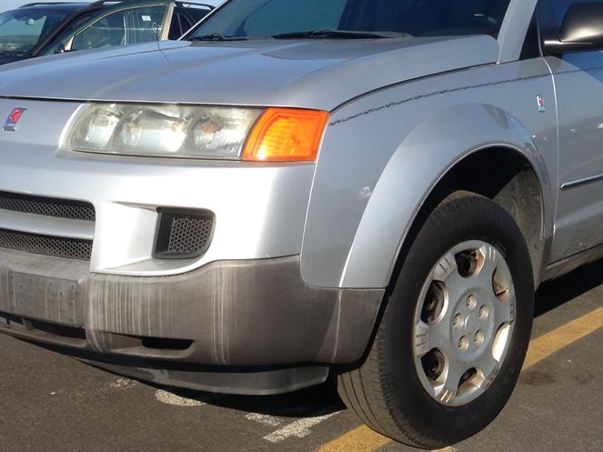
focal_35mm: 51
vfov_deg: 28.3
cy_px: 142
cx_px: 327
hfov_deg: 37.5
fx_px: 888
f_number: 2.4
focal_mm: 4.13
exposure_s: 1/1178
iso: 50
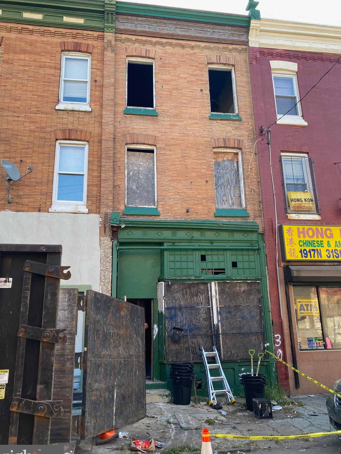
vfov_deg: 65.3
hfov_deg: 51.3
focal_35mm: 27
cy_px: 234
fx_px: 355
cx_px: 164
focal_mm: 4.25
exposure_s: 1/256
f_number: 1.8
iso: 32
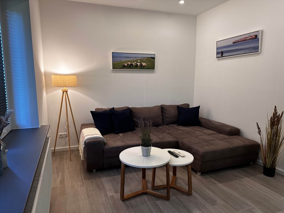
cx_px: 142
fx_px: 197
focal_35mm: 24
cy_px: 106
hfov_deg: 71.6
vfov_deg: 56.8
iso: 200
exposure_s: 1/100
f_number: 1.78
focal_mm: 6.86
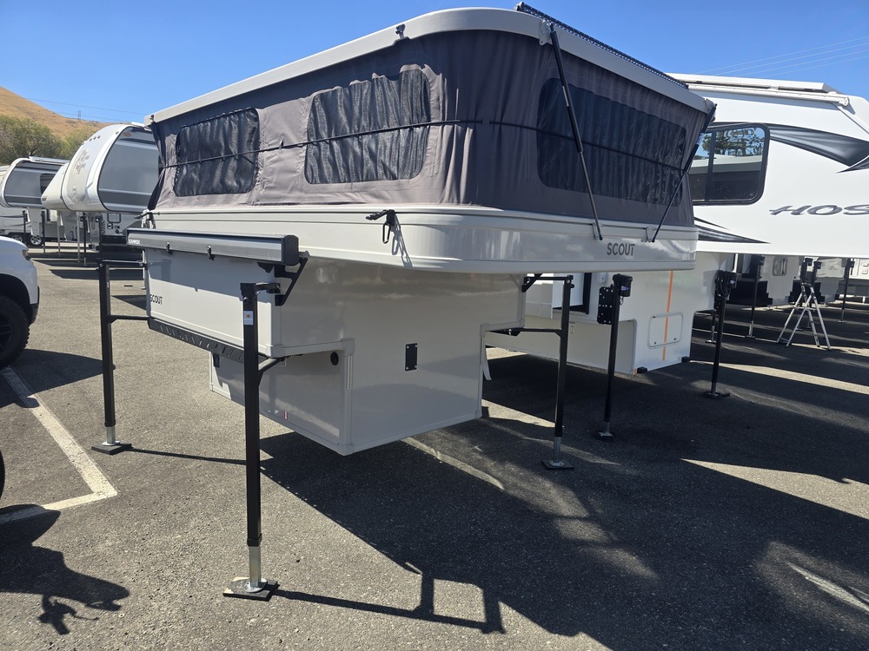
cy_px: 326
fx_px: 577
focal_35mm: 23
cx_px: 434
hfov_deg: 73.9
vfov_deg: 58.9
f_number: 1.7
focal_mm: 6.3
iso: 12
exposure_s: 1/384
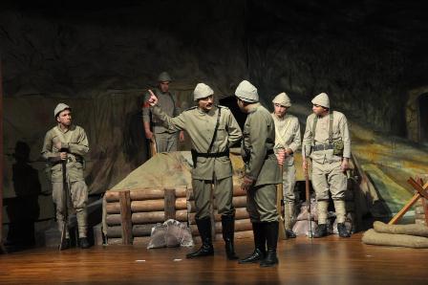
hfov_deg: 24.6
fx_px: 980
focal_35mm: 82
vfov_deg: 16.5
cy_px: 142
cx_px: 214
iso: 800
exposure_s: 1/100
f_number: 4.8
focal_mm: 55
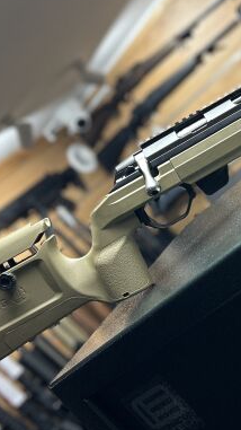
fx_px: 705
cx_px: 225
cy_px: 137
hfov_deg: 19.0
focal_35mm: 62
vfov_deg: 33.5
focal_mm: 5.7
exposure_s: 1/100
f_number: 1.5
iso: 100
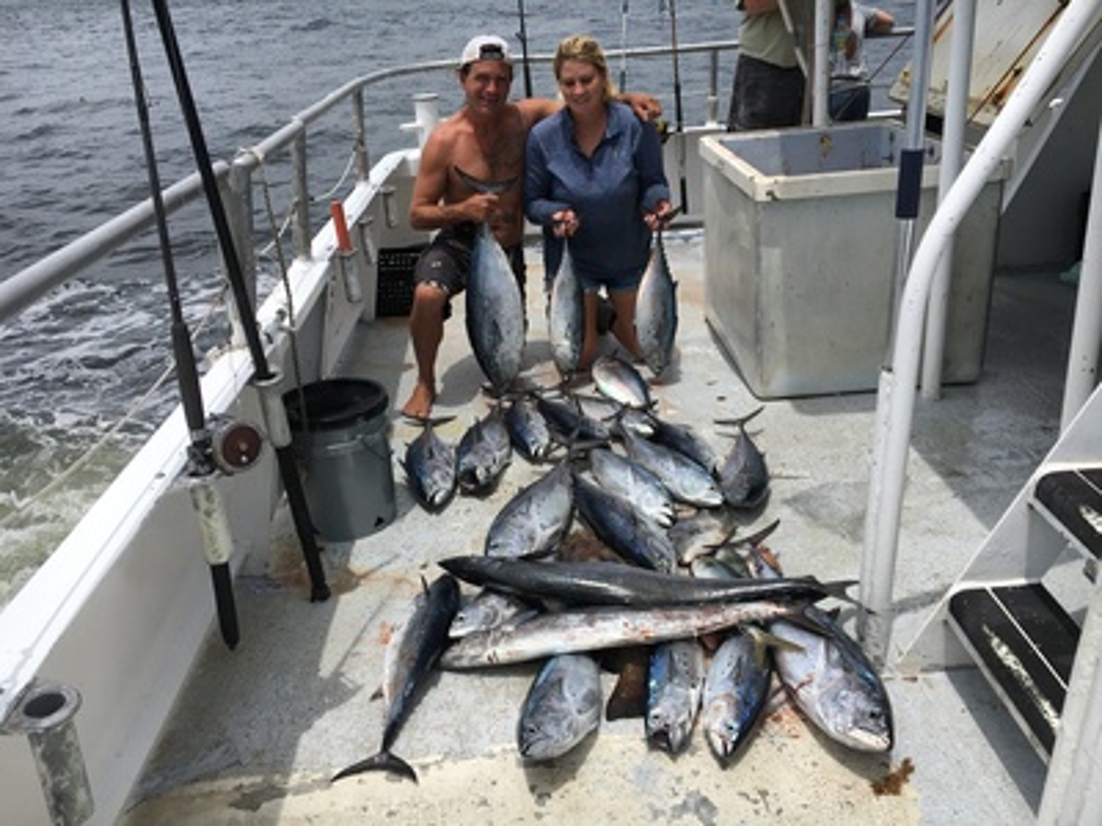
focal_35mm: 29
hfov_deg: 61.7
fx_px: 923
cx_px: 551
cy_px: 413
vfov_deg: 48.2
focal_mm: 4.15
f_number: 2.2
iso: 25
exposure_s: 1/2262
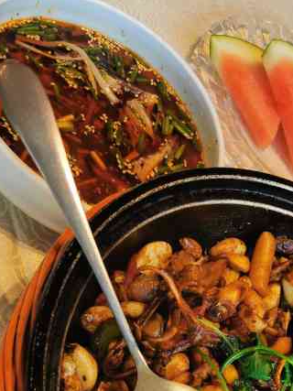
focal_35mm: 59
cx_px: 239
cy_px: 425
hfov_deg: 24.4
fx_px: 666
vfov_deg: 29.6
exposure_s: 1/161
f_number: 1.6
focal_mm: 5.56
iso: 50
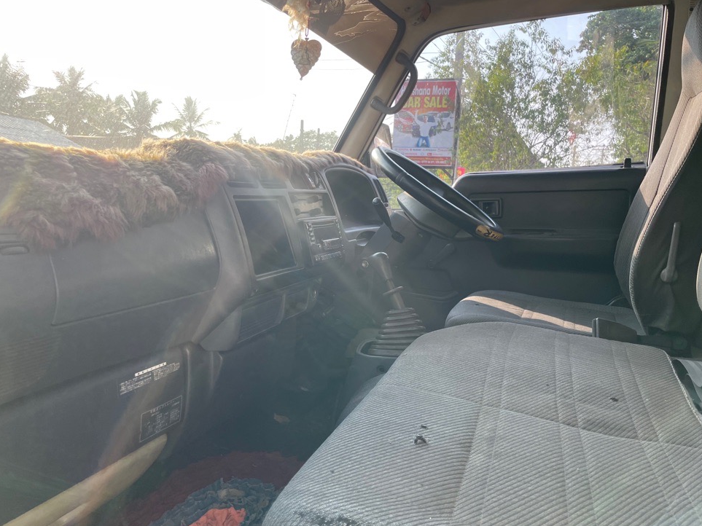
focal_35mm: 27
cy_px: 272
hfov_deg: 65.3
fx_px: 547
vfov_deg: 51.3
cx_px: 357
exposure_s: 1/425
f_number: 1.6
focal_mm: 4.2
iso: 32
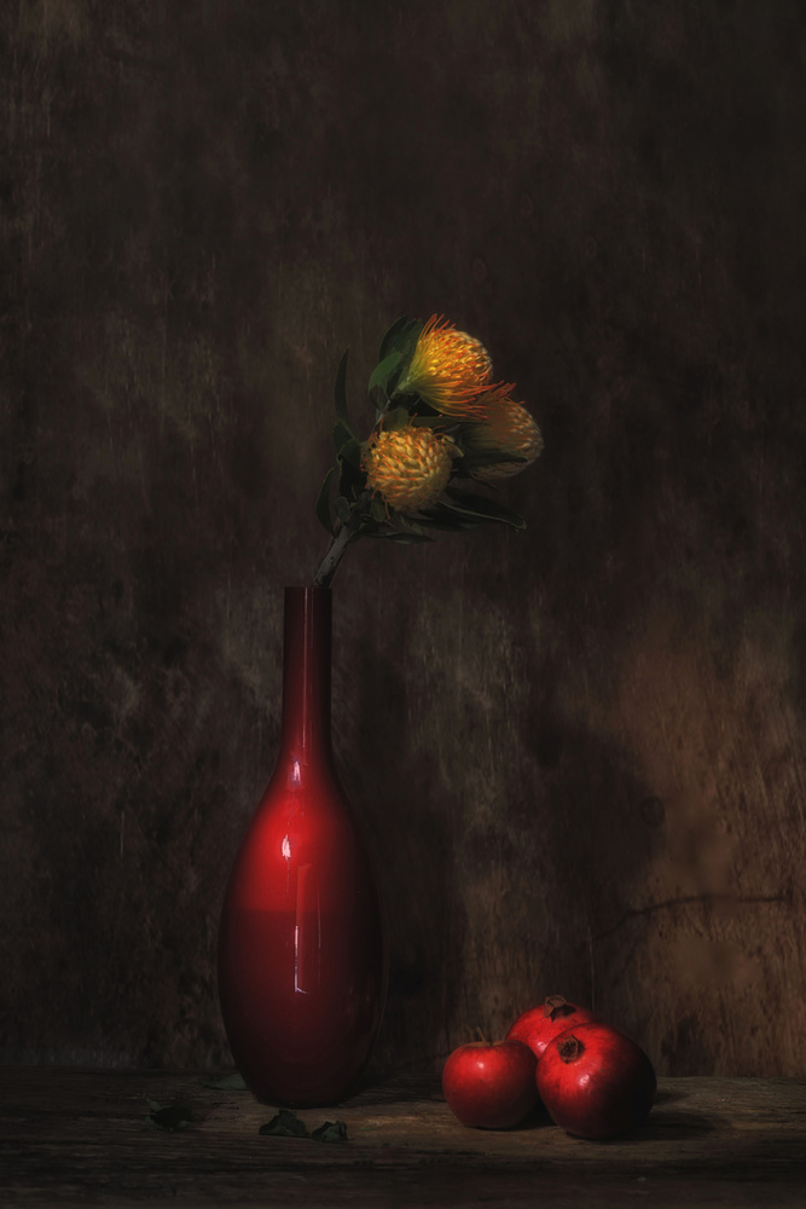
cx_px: 403
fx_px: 2350
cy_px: 604
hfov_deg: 19.5
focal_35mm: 70
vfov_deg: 28.8
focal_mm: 70
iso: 50
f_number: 9
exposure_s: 13
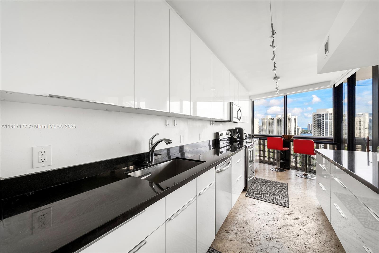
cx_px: 190
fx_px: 137
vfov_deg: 85.5
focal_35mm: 13
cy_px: 126
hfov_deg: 108.3
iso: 400
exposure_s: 1/30
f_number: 8
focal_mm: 13
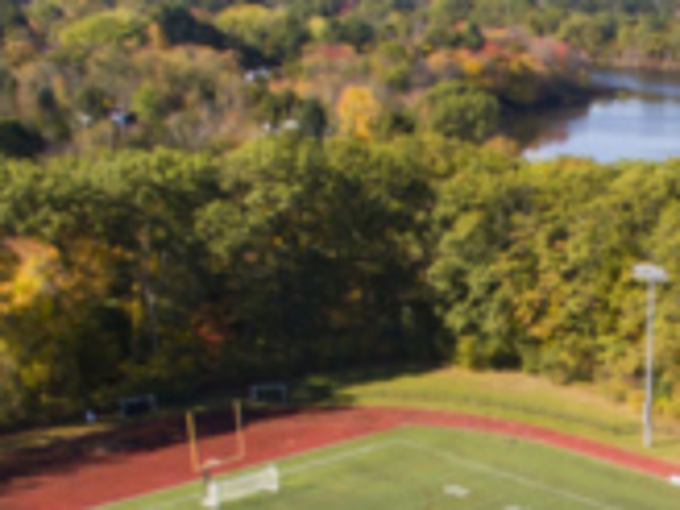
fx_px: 1532
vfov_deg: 18.2
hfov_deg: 23.9
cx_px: 688
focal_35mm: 78
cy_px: 551
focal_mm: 3.61
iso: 100
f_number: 2.8
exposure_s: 1/800
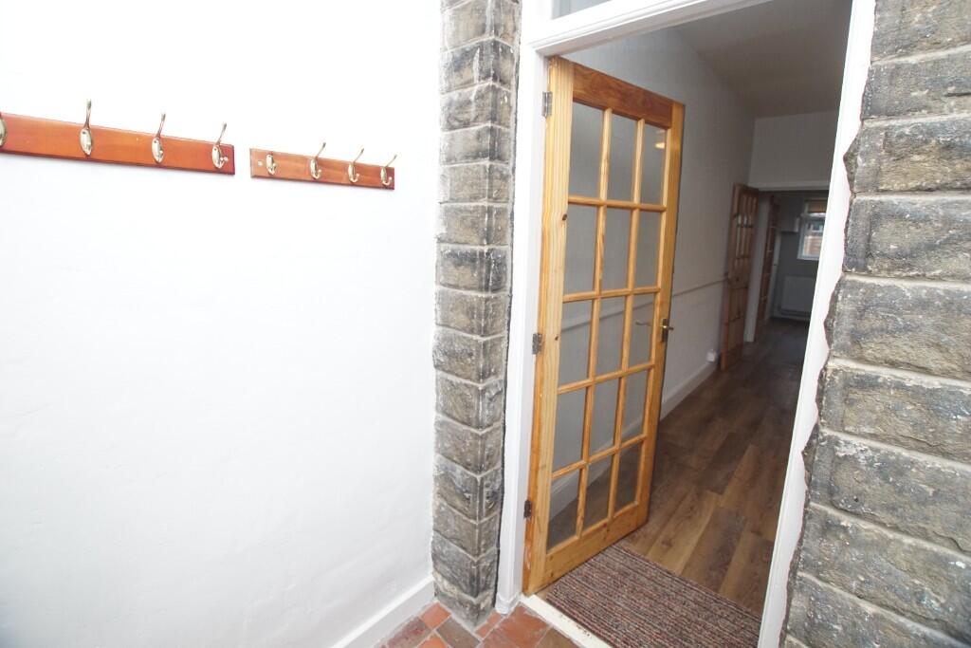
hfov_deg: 100.4
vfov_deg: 77.3
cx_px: 486
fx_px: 405
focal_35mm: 15
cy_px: 324
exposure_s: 1/160
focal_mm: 10
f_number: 4
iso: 1000
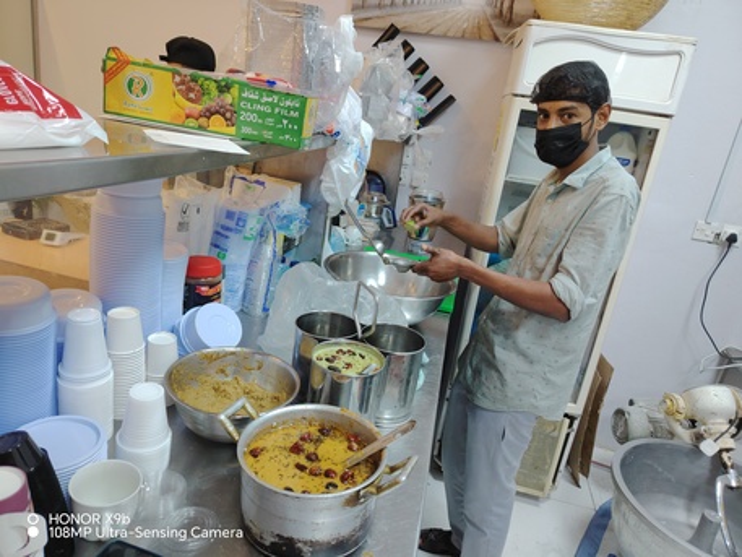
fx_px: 515
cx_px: 371
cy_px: 278
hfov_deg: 71.6
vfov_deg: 56.8
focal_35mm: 24
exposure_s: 1/50
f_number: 1.75
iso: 397
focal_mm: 5.25
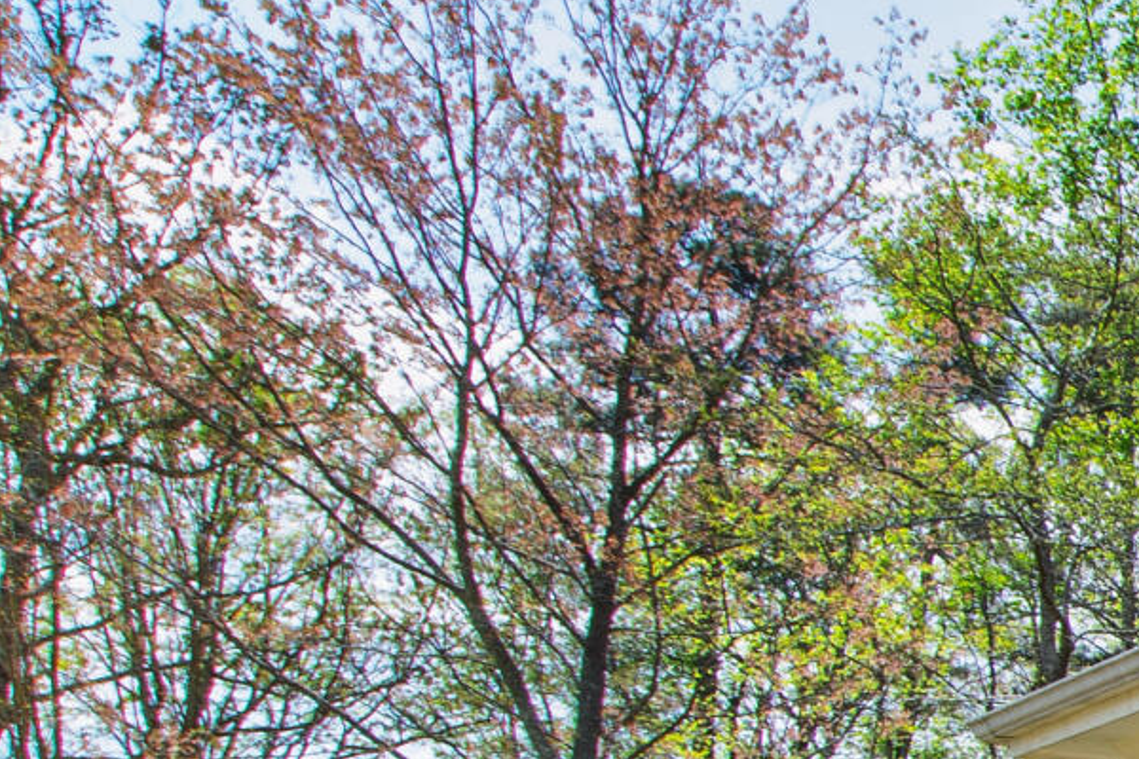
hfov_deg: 17.5
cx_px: 2373
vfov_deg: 17.3
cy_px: 941
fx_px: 2373
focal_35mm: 75
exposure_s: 1/60
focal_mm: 10
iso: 100
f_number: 8
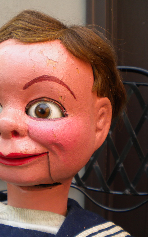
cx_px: 40
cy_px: 118
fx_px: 323
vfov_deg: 40.3
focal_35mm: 50
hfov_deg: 25.6
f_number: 3.1
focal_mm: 6.3
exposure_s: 1/63.5
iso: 80
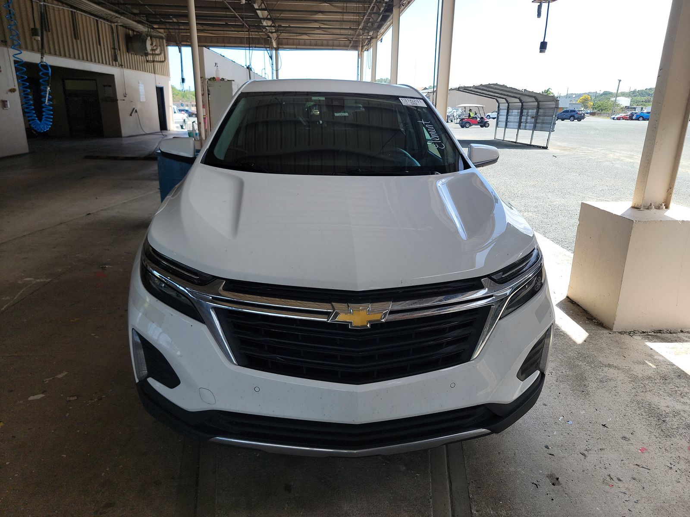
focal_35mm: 24
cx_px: 345
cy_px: 258
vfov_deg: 56.8
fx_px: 478
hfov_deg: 71.6
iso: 50
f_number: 1.8
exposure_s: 1/298
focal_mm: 6.7
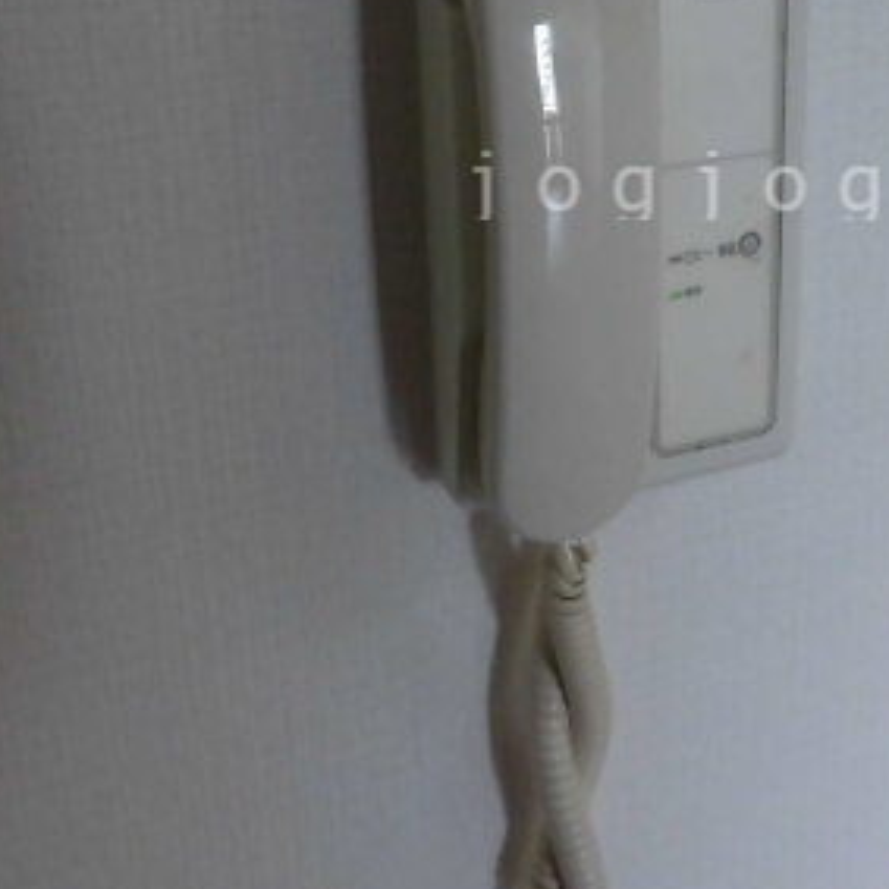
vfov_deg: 34.3
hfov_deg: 34.5
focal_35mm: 48
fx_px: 1395
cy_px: 182
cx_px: 682
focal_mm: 4.3
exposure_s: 1/40
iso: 250
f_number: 3.1
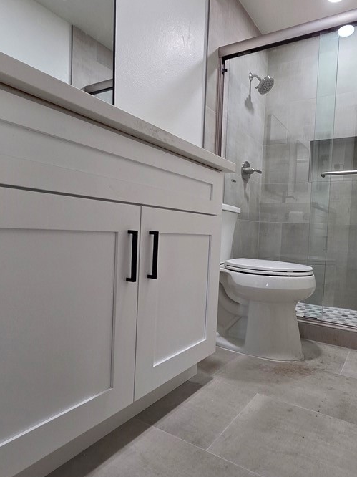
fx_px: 275
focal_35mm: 20
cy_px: 247
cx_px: 236
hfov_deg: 64.3
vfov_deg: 81.7
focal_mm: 2.2
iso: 250
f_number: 2.2
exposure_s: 1/60
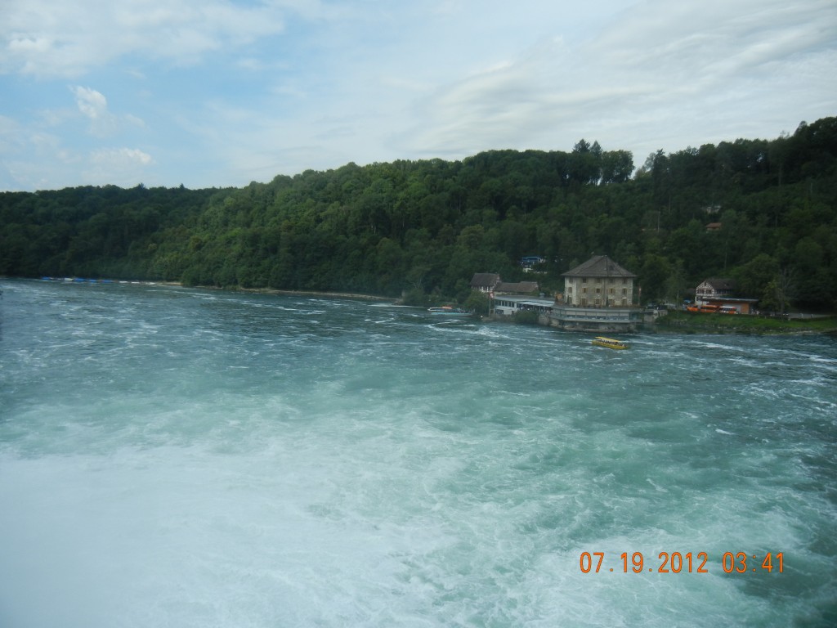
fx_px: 725
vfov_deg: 46.8
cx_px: 418
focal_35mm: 30
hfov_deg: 60.0
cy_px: 314
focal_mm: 5.4
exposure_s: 1/433
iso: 160
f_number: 7
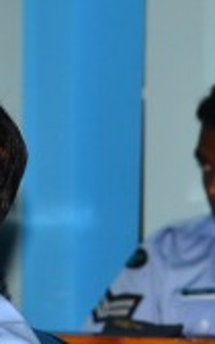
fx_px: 3823
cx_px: 68
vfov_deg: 5.1
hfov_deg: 3.2
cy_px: 273
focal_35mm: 408
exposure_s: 1/80
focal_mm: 75
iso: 250
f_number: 5.6
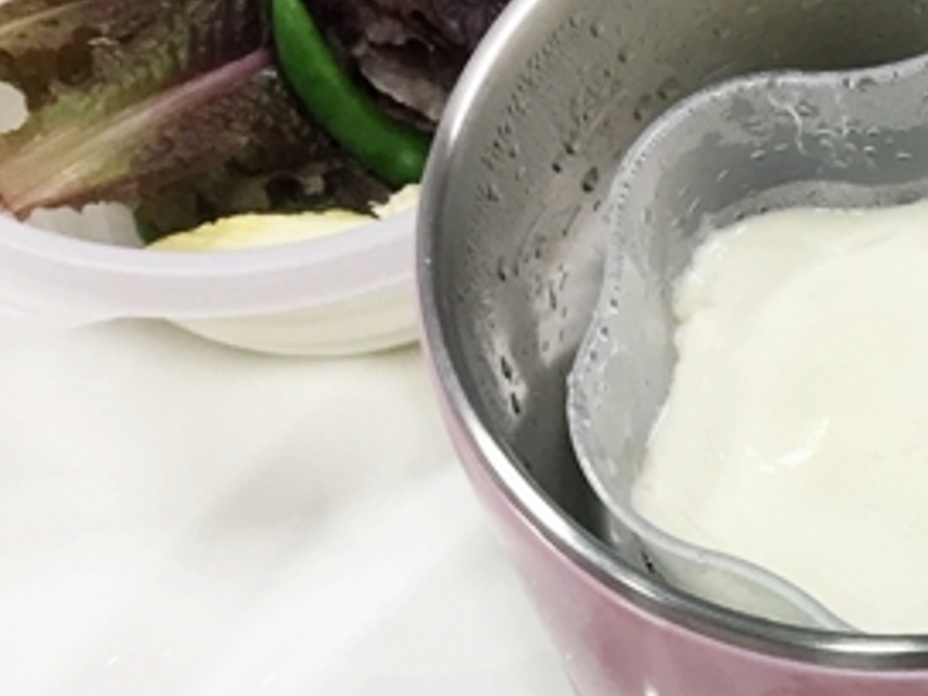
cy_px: 950
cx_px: 1242
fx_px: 2145
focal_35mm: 80
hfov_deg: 21.7
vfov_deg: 17.1
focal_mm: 4.15
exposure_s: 1/30
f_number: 2.2
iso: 100
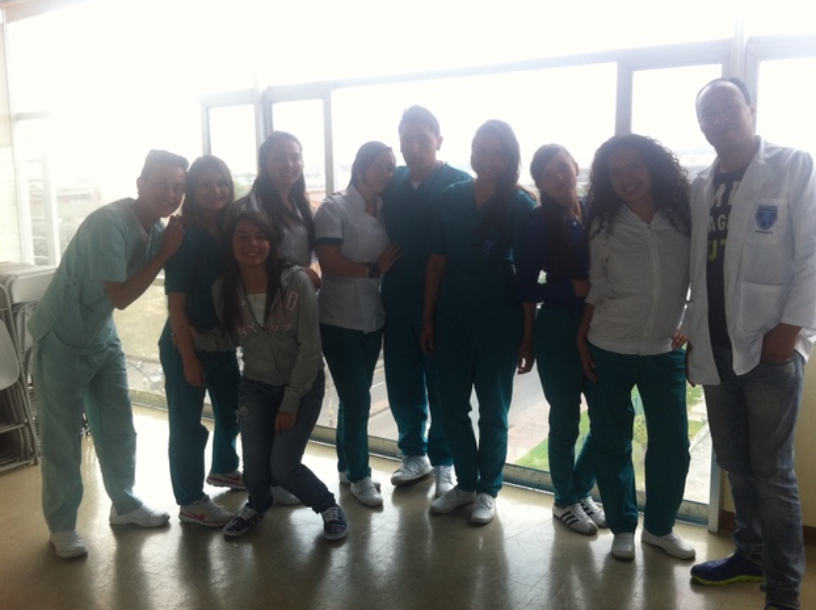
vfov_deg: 39.6
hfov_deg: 51.4
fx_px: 848
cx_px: 409
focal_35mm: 36
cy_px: 304
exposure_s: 1/120
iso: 80
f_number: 2.8
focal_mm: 3.85
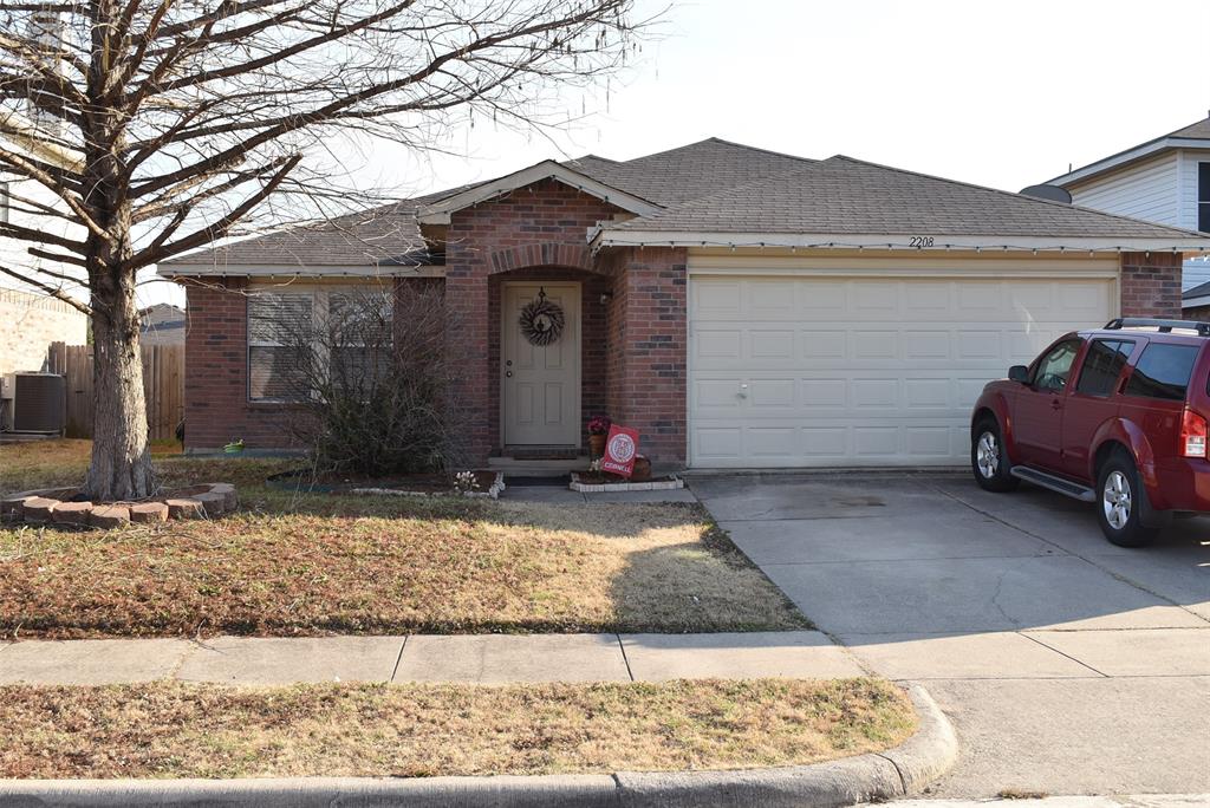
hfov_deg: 47.9
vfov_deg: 33.1
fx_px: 1362
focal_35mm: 40
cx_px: 605
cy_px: 404
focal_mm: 27
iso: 200
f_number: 7.1
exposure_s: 1/250
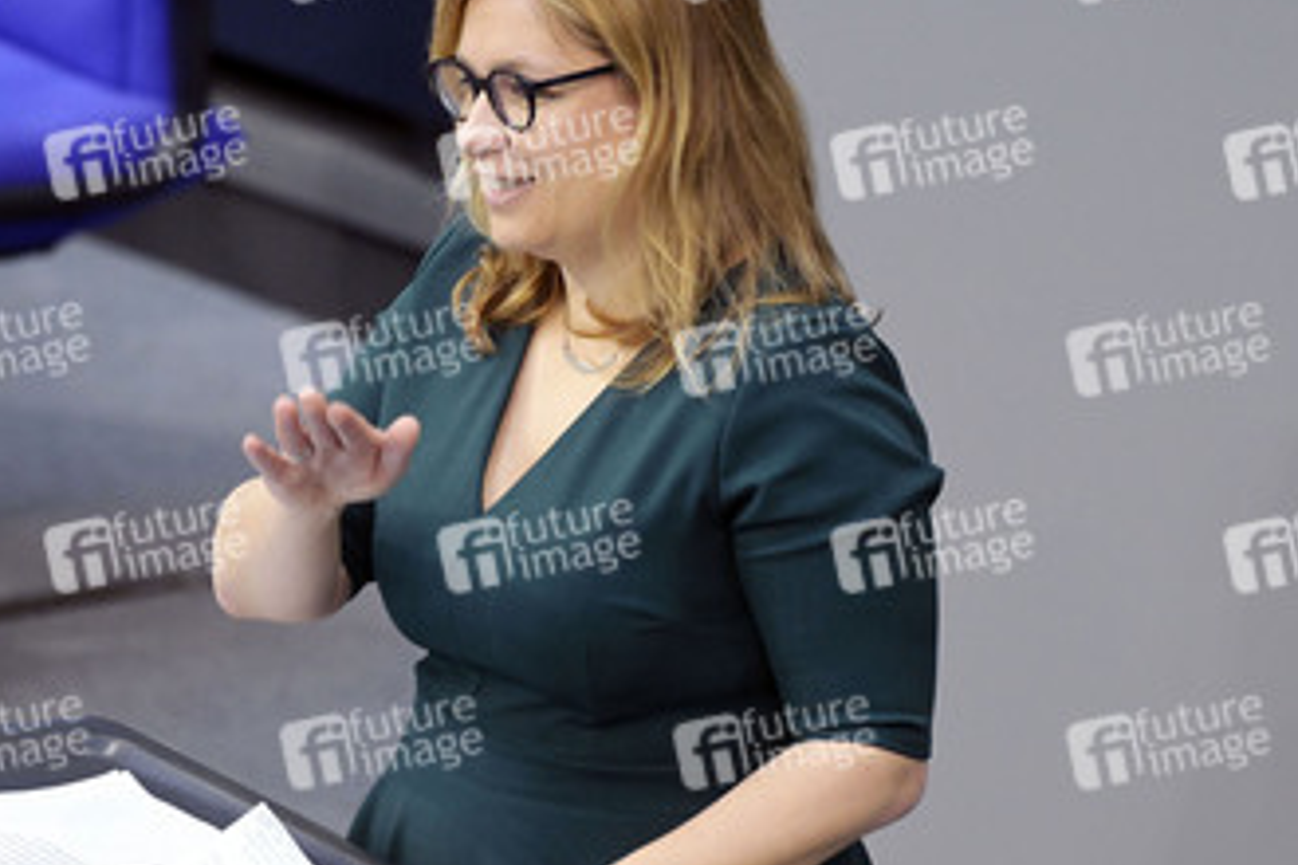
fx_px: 19216
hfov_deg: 3.9
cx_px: 435
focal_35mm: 533
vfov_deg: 2.6
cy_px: 448
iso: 8000
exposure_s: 1/400
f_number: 5.6
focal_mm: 390
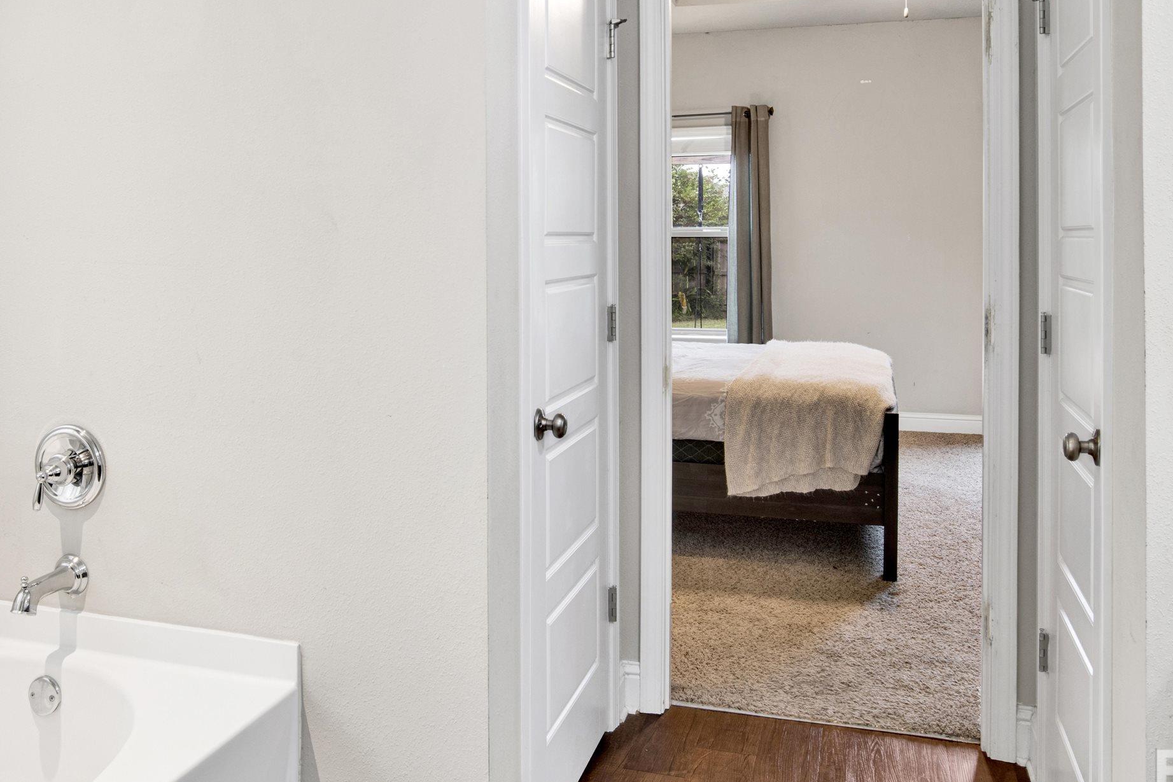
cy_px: 231
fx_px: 1140
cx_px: 382
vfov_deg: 37.2
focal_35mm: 35
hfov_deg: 53.3
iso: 200
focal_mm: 21
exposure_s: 1/2.5
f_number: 11
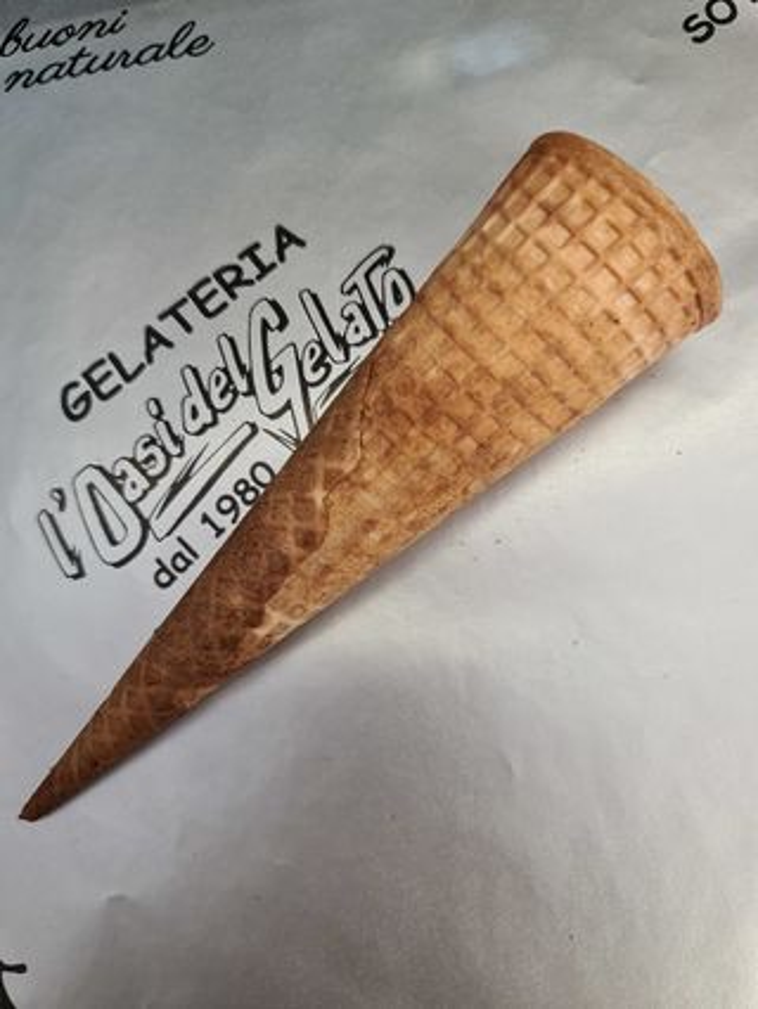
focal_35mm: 25
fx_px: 729
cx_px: 379
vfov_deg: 69.4
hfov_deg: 54.9
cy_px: 504
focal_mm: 7
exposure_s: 1/100
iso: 125
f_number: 1.8
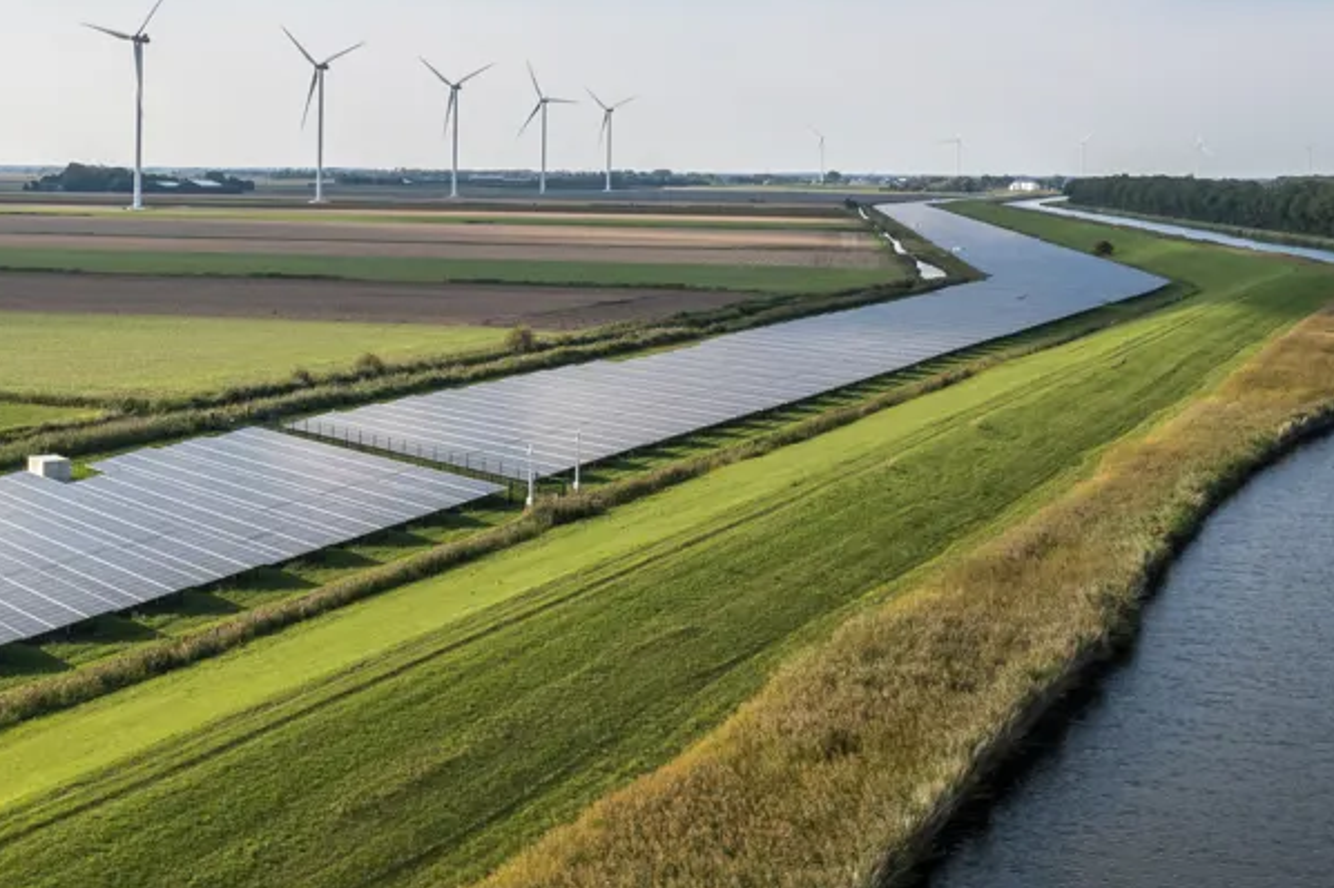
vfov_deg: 25.5
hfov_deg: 37.8
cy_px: 180
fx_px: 1926
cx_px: 439
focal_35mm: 52
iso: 100
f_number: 9
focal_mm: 10.26
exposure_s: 1/240
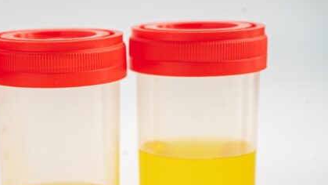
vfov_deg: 12.5
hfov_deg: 22.0
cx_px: 78
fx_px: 835
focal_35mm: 96
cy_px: 191
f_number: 8
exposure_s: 1/80
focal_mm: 50
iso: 100
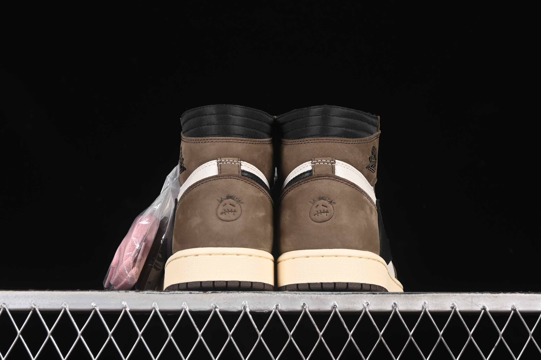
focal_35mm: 75
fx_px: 1127
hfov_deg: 27.0
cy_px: 180
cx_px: 270
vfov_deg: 18.2
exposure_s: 1/60
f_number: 6.3
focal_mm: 50
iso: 160
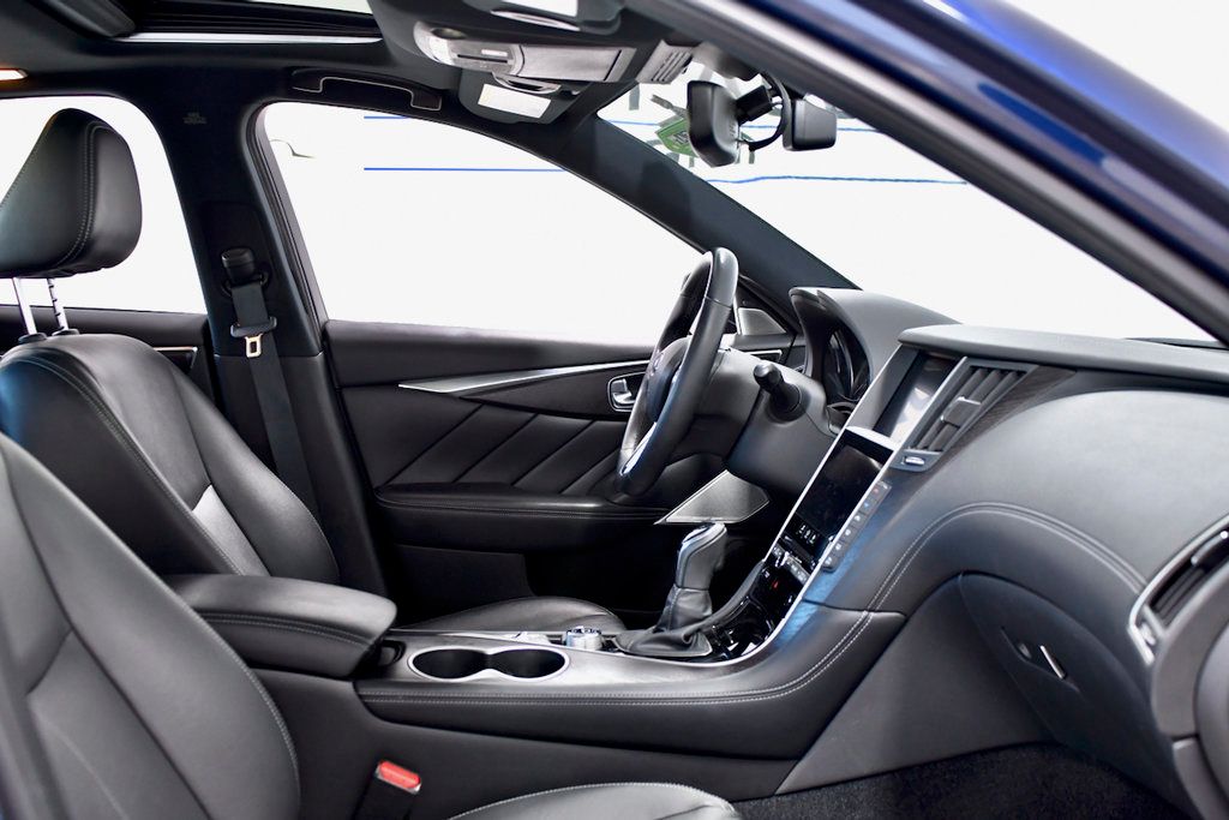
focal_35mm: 36
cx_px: 614
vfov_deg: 36.9
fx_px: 1229
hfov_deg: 53.1
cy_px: 410
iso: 1250
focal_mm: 24
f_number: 3.5
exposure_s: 1/125
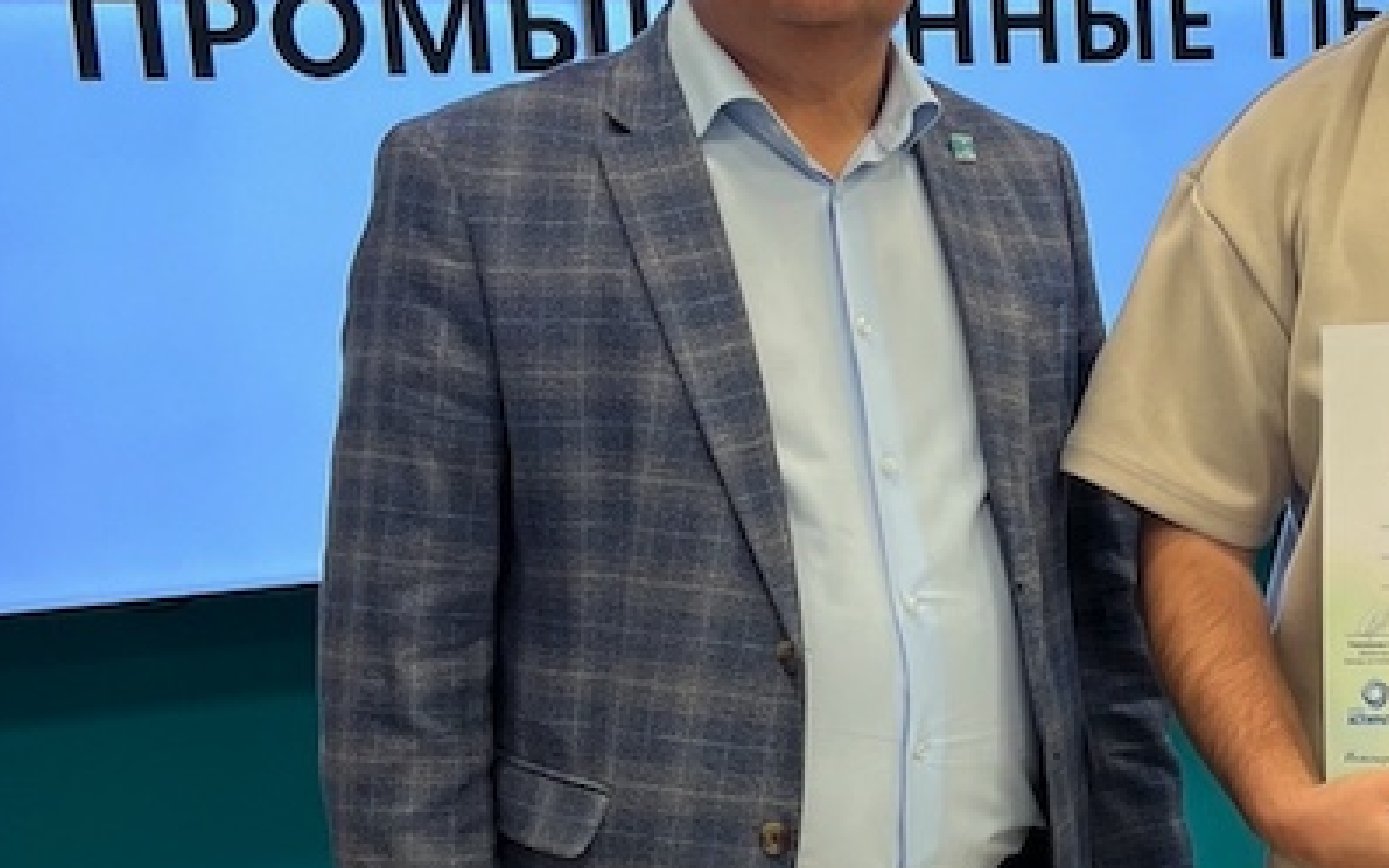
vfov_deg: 18.1
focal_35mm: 71
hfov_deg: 27.8
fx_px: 2687
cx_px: 1270
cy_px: 718
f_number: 1.6
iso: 64
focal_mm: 5.1
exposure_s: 1/96
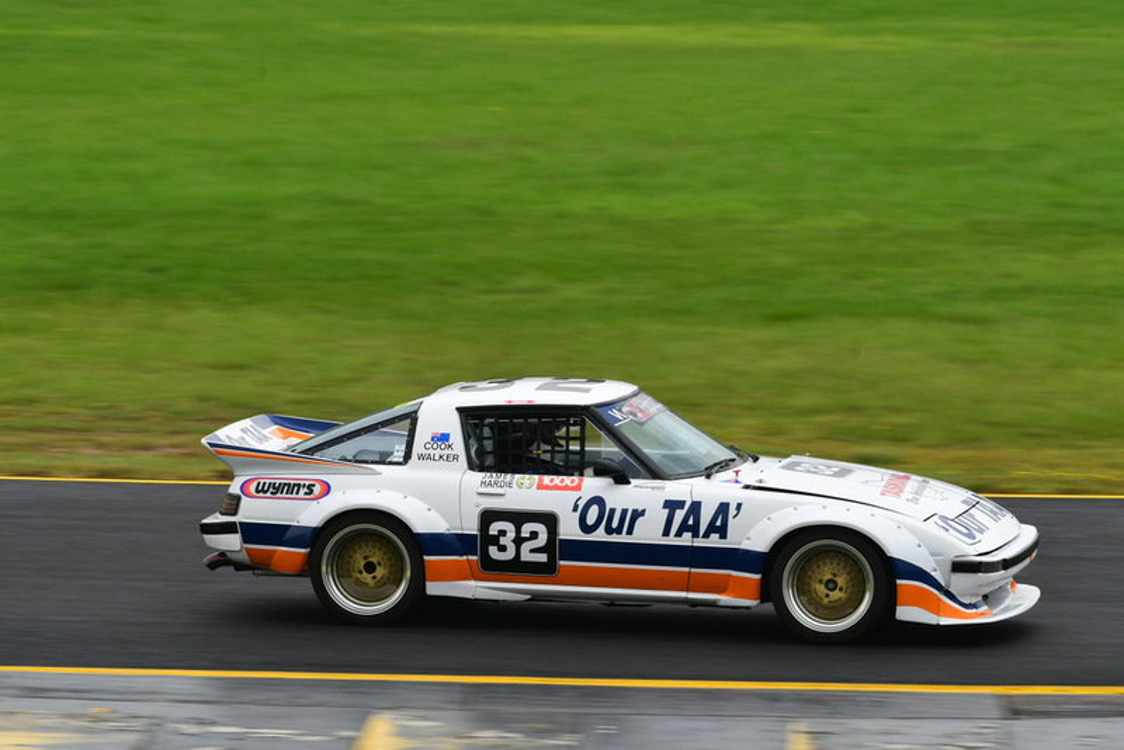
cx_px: 562
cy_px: 375
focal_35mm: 300
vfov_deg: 4.6
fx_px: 9370
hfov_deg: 6.9
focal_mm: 200
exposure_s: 1/250
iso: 320
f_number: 11
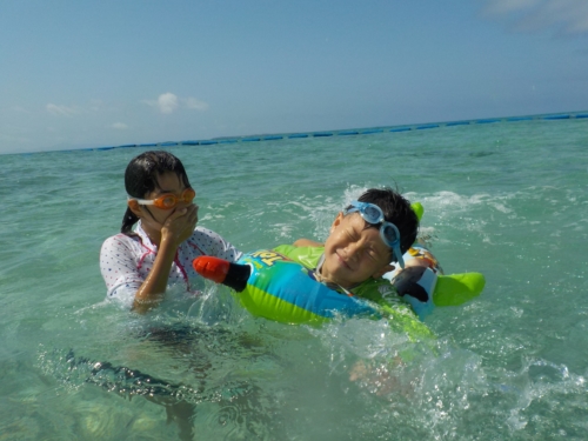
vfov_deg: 46.8
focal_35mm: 30
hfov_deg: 60.0
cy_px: 220
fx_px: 510
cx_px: 294
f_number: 6.6
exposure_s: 1/800
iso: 125
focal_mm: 4.1
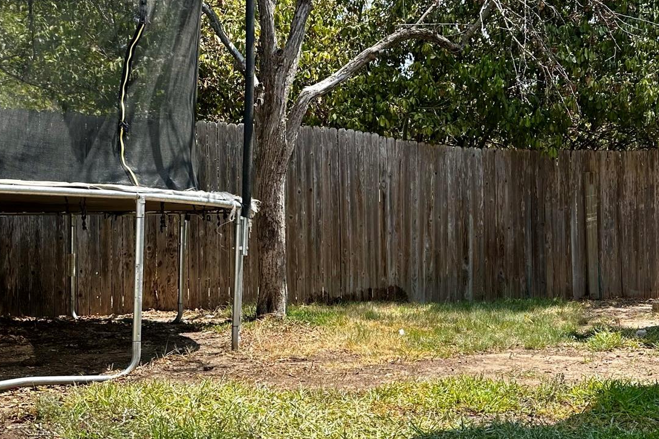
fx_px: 860
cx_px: 428
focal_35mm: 47
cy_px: 248
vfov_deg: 28.6
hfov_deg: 41.5
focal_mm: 6.86
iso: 80
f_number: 1.78
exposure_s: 1/1664
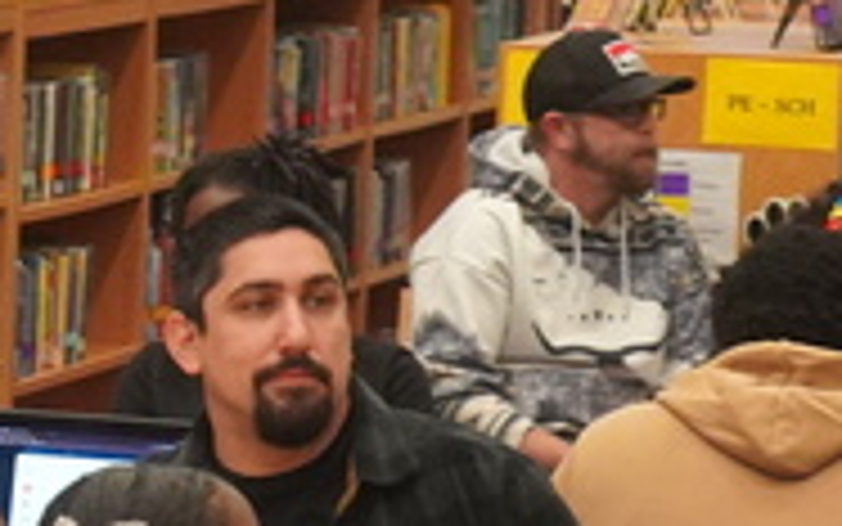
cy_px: 411
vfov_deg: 4.2
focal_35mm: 313
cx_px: -923
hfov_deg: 6.5
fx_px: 7185
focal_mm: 56
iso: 6400
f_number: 4
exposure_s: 1/160
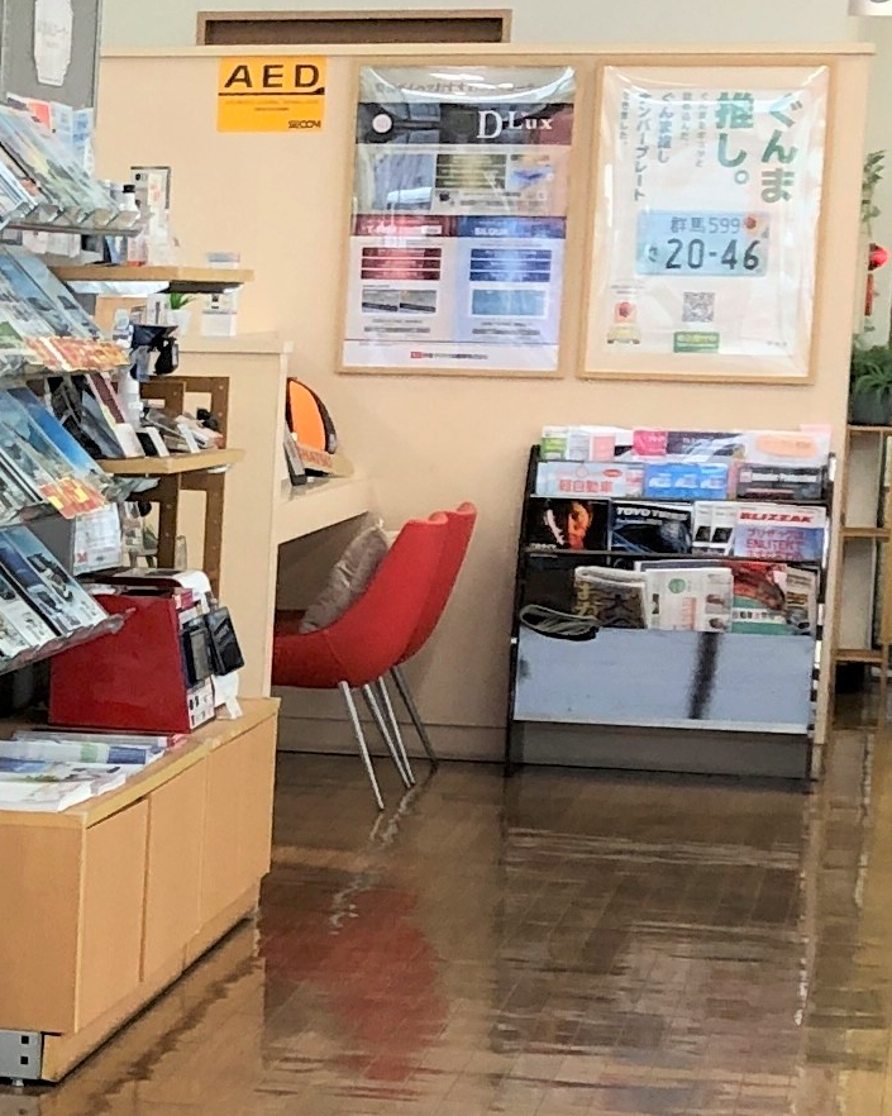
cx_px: -634
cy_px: 877
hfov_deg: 11.6
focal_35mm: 125
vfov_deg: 15.3
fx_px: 4127
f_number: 1.8
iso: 25
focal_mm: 3.99
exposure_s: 1/33
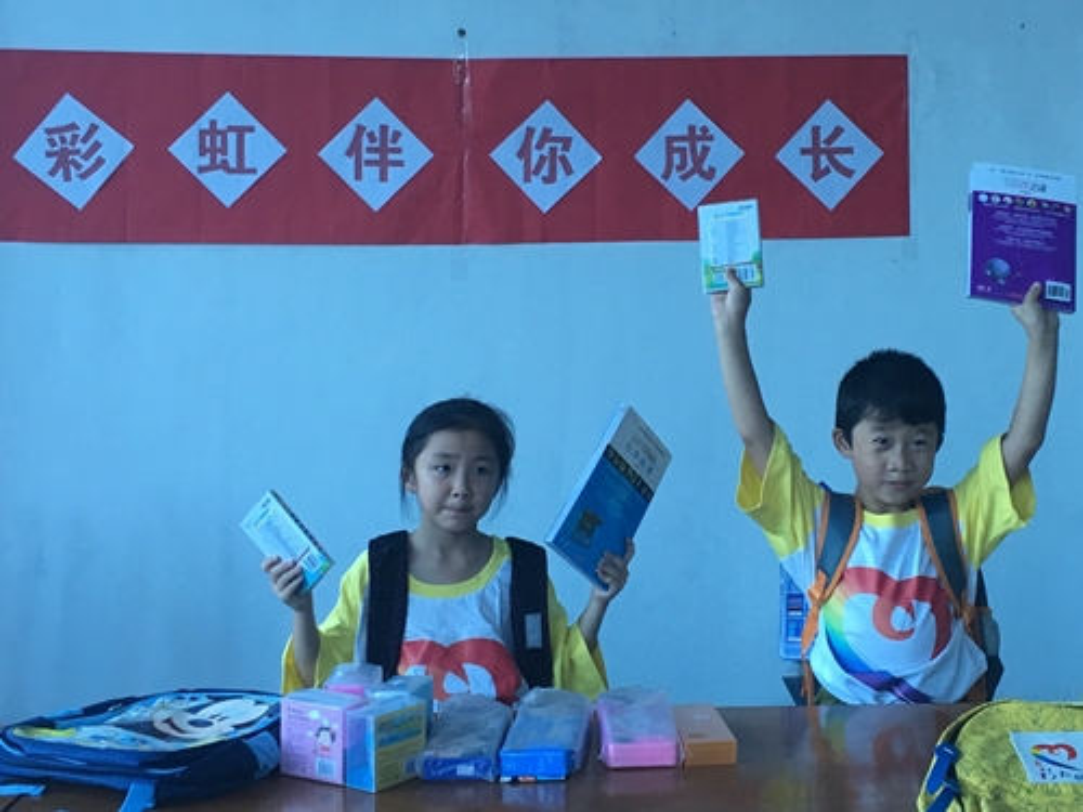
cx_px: 542
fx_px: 907
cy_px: 406
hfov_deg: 61.7
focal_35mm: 29
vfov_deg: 48.2
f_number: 2.2
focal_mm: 4.15
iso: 50
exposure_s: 1/33
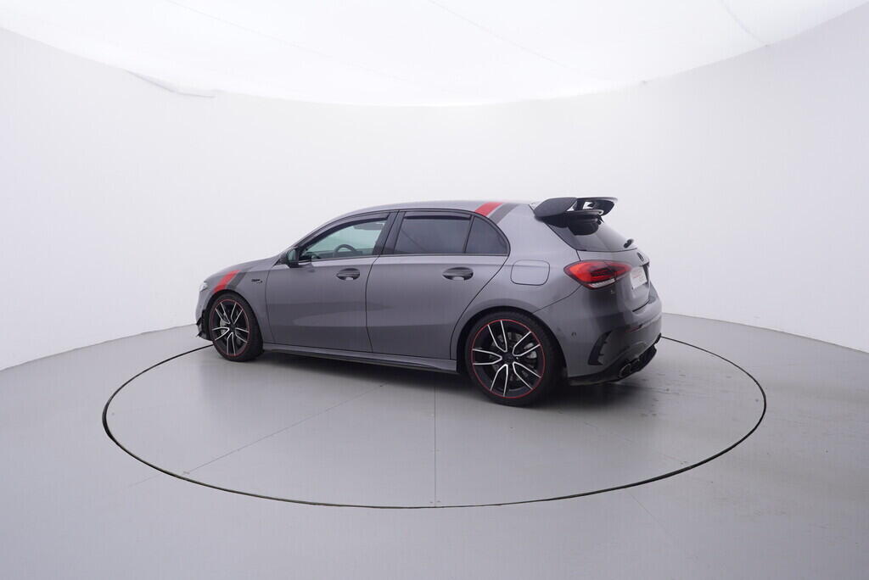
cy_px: 290
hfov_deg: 77.3
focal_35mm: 22
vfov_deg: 56.2
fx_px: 543
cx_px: 434
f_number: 5
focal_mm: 15
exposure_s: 1/80
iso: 200
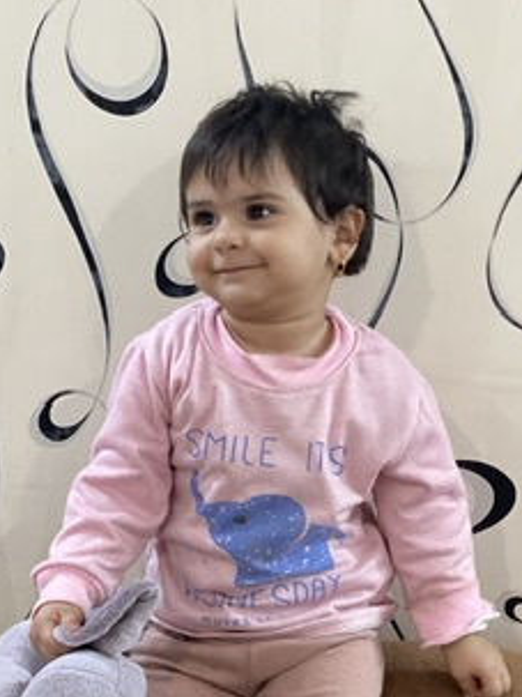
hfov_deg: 13.4
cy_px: 497
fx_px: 2213
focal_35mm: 110
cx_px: 287
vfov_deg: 17.8
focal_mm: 6
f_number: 2
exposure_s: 1/33
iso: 320
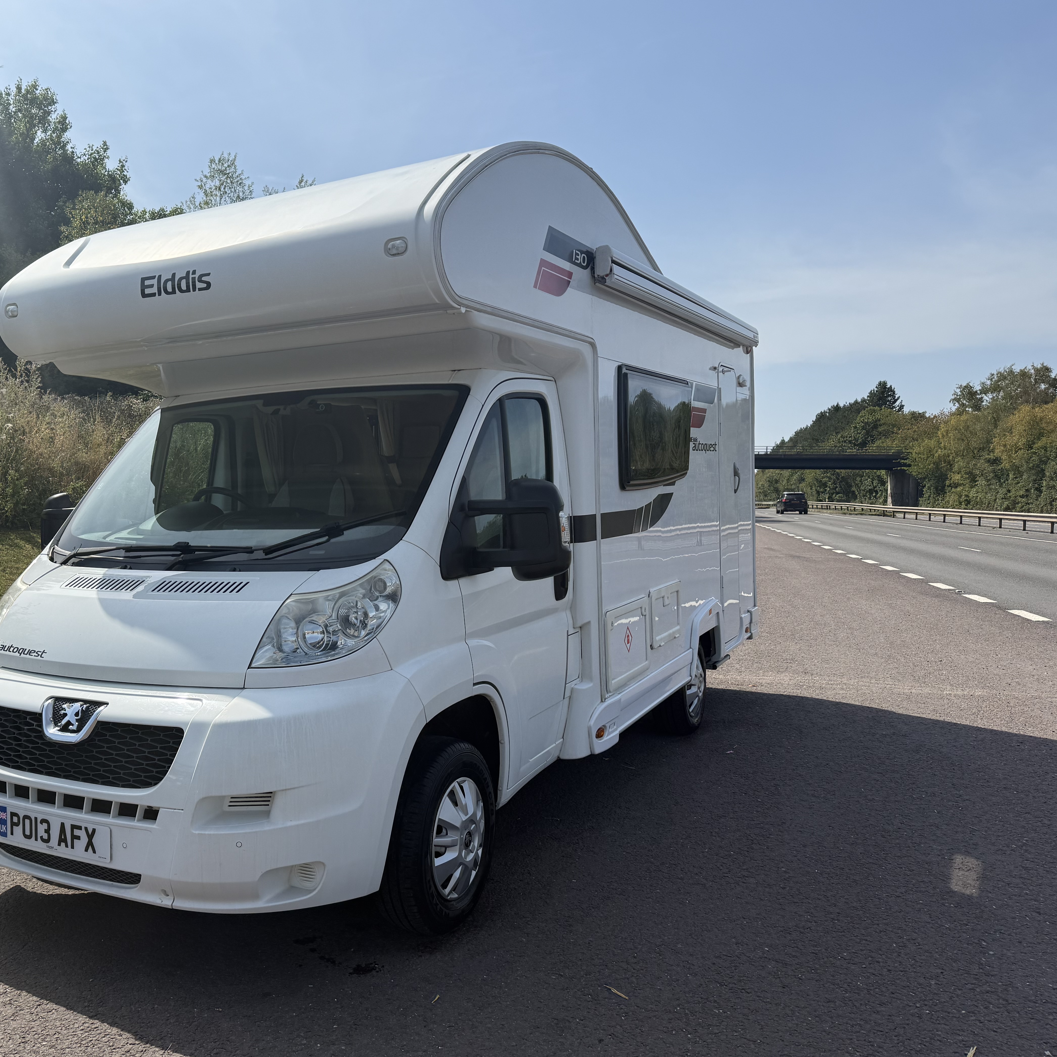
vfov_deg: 55.6
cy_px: 528
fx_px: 1002
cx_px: 358
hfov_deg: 54.6
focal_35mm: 29
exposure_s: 1/6711
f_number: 1.78
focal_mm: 6.76
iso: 80
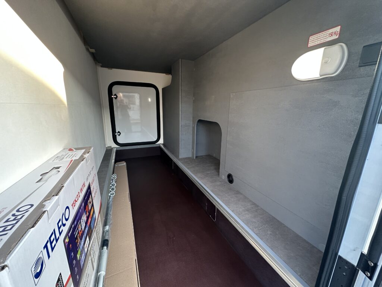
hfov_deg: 102.1
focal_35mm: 14
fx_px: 154
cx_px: 191
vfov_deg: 85.7
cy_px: 144
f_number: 2.2
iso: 160
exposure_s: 1/99
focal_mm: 2.22
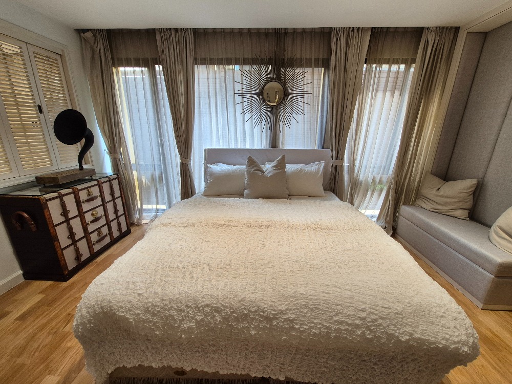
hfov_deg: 106.2
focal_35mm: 13
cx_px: 256
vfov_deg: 89.9
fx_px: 192
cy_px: 192
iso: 80
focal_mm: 1.74
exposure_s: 1/50
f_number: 2.2
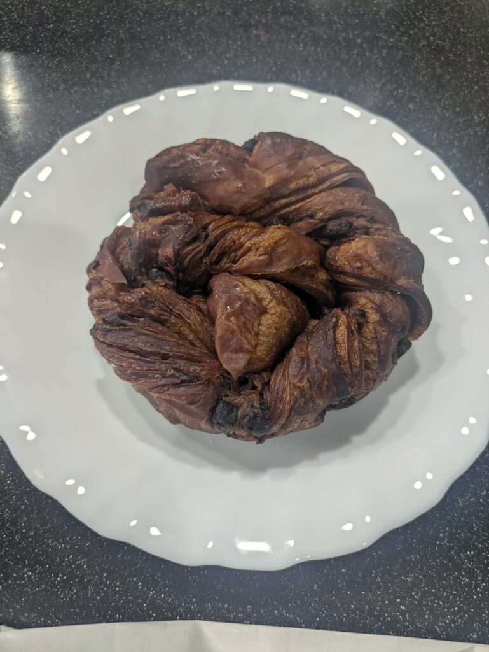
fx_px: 470
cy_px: 326
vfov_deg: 69.4
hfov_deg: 54.9
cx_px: 244
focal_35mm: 25
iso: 110
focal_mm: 5.43
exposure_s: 1/100
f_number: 1.89
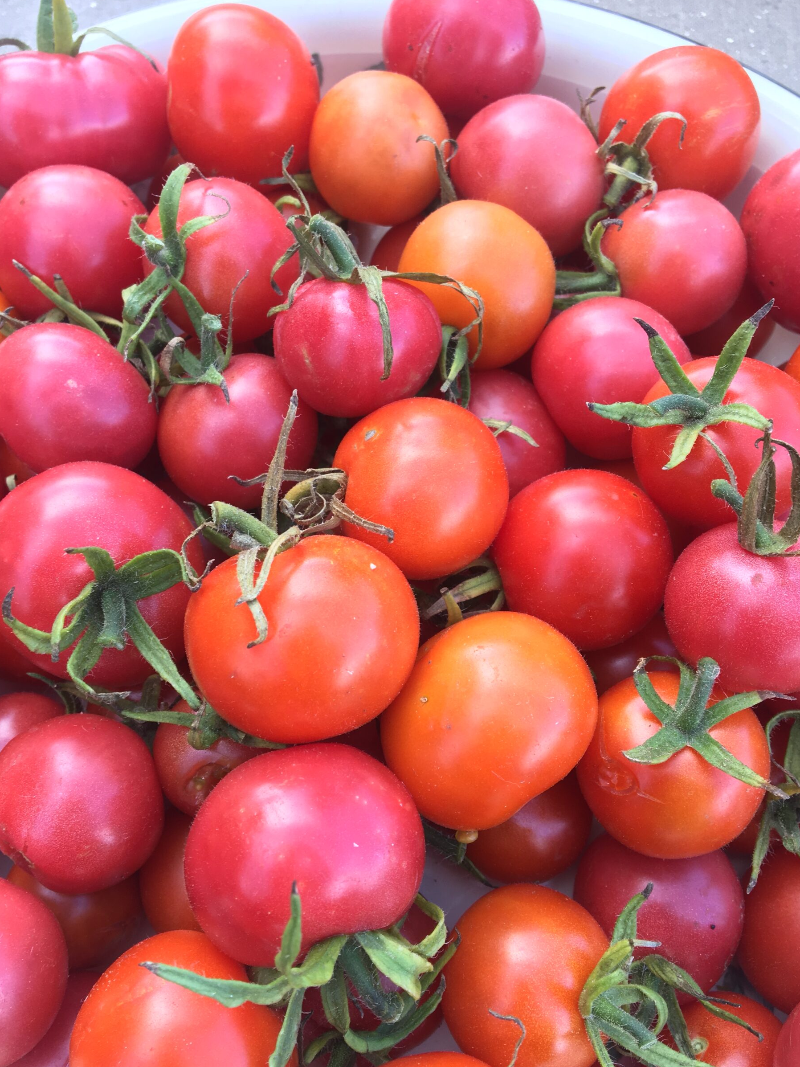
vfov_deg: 58.4
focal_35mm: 31
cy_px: 543
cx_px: 390
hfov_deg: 45.4
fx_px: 955
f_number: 2.2
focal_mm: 4.15
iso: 25
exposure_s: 1/60
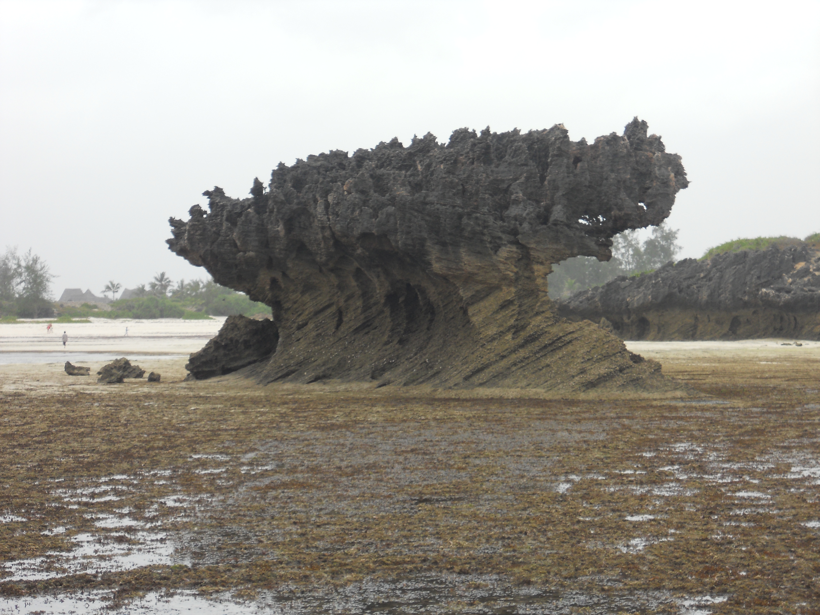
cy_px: 308
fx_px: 2179
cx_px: 410
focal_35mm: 92
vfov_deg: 16.1
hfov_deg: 21.3
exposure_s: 1/250
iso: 80
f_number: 5.4
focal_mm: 16.5
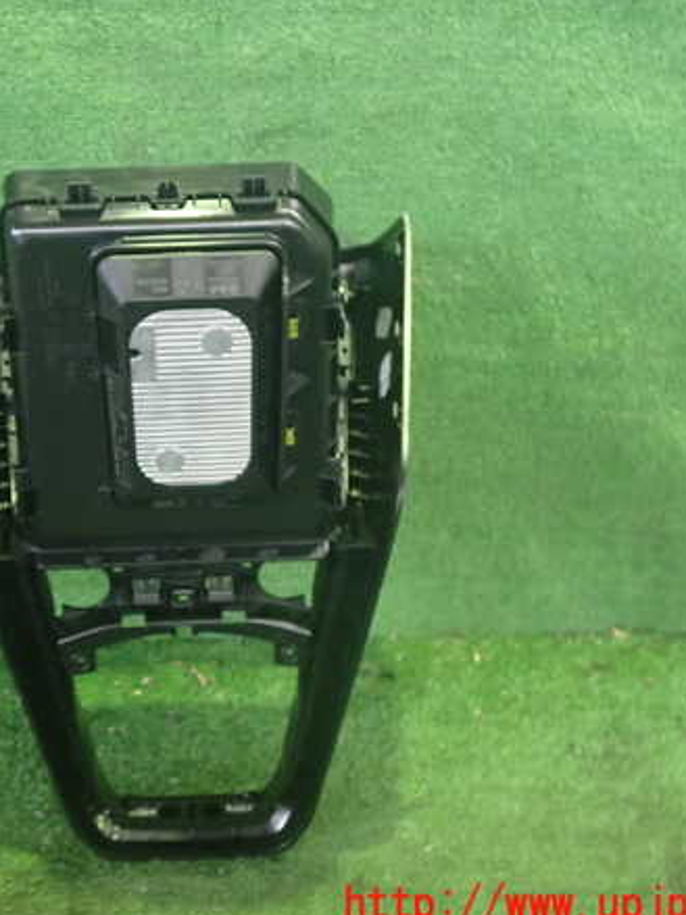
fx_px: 1084
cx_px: 190
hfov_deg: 34.5
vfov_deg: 45.8
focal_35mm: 41
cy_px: 463
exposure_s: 1/25
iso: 800
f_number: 2.3
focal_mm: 5.4
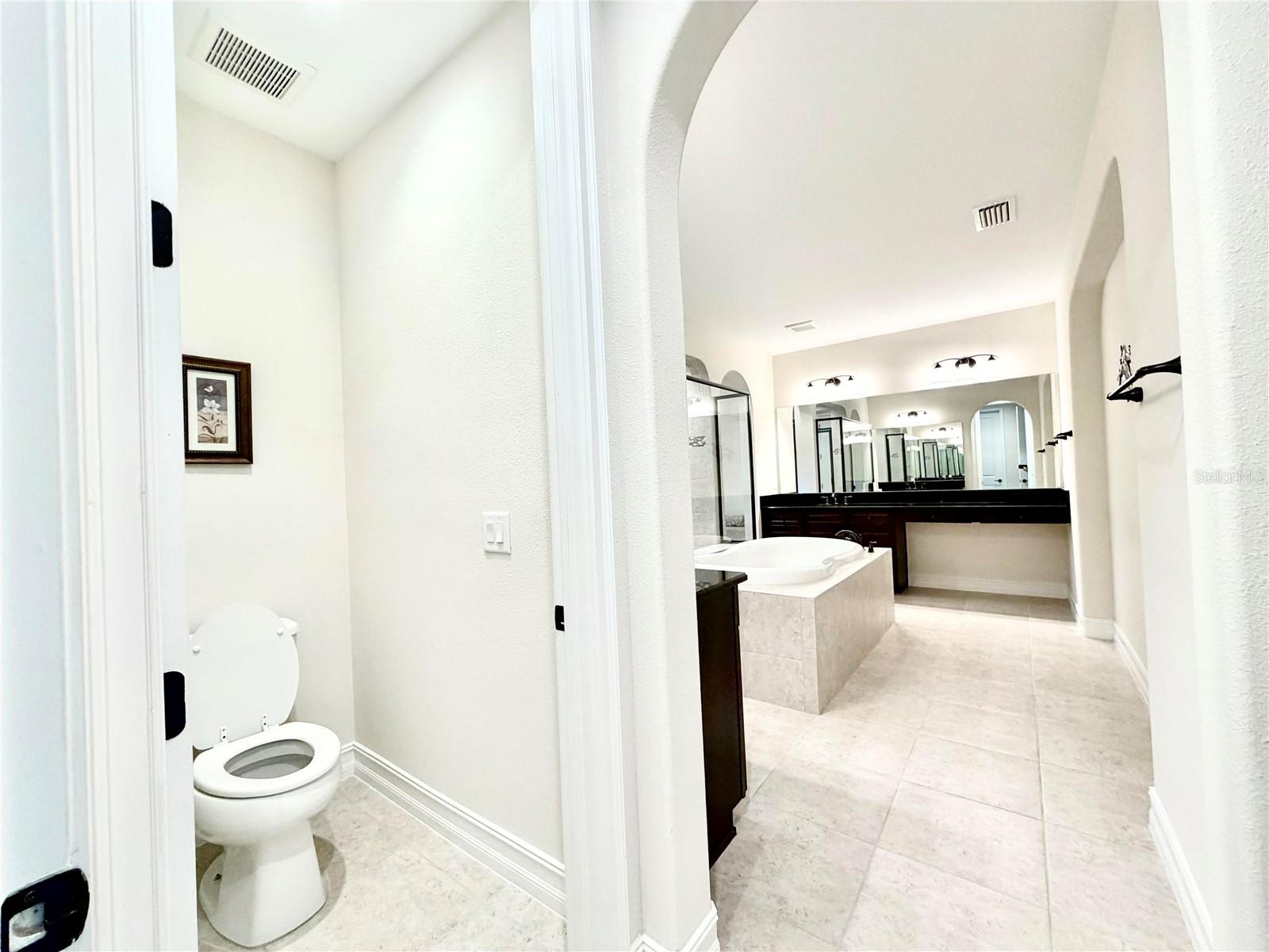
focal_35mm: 14
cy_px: 476
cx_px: 634
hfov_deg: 102.1
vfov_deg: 85.7
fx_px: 513
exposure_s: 1/120
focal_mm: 2.22
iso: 250
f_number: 2.2
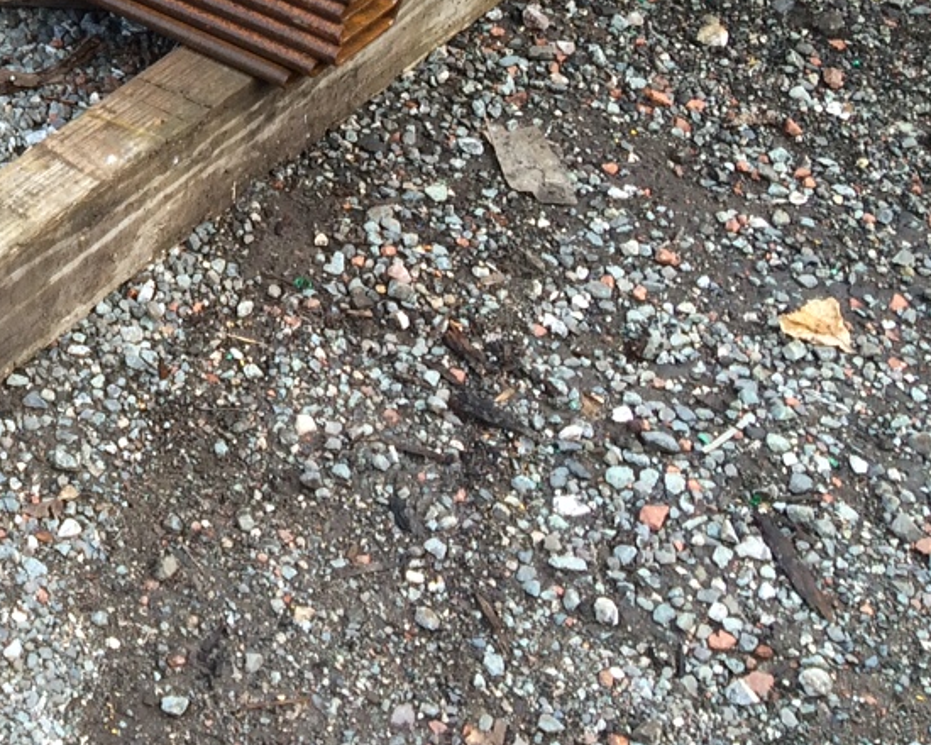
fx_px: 2315
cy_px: -259
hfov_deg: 20.9
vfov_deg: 17.1
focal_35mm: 84
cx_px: -252
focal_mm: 4.15
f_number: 2.2
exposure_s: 1/160
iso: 32
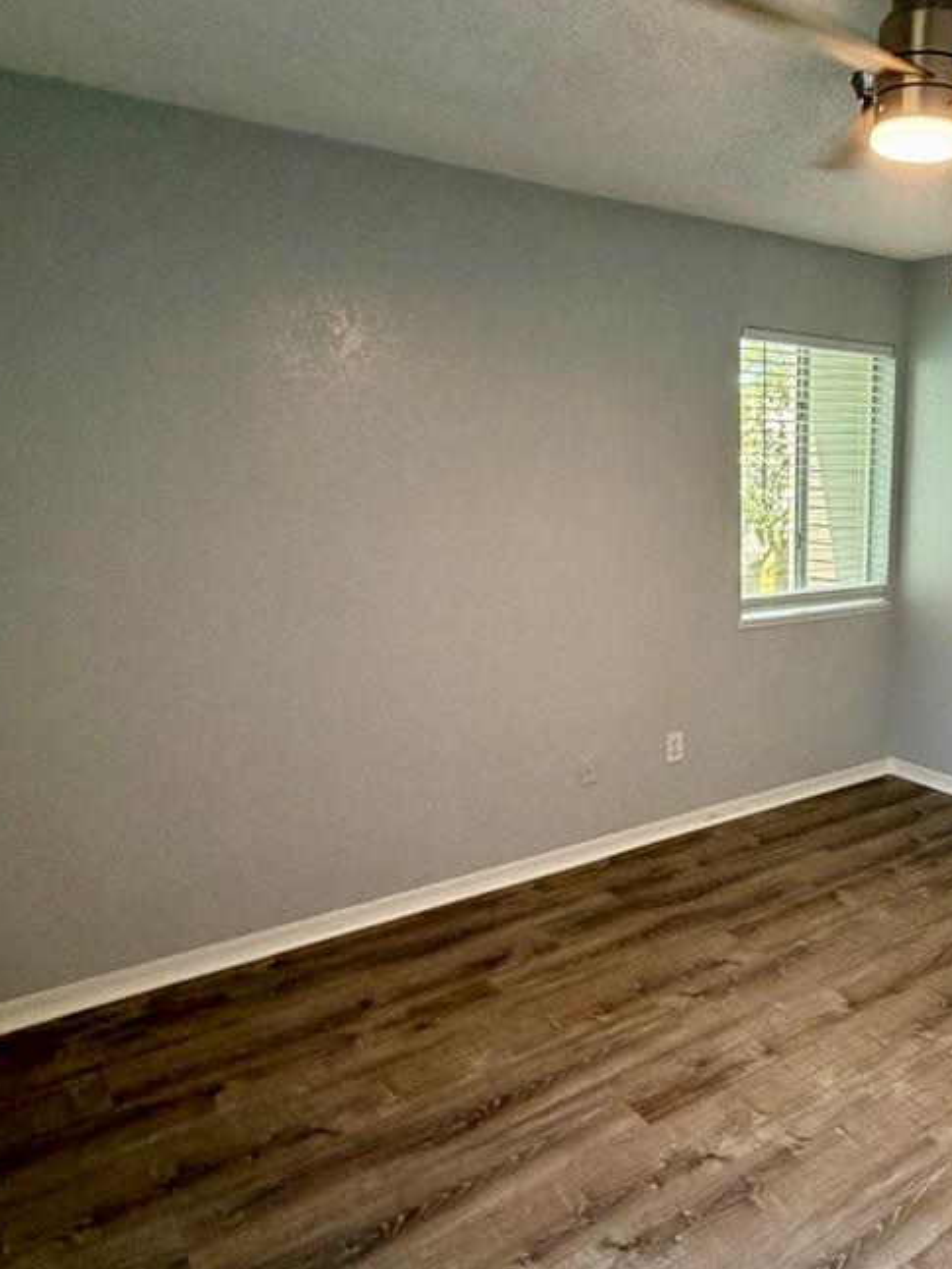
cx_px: 789
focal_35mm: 26
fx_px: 953
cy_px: 703
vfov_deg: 67.1
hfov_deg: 49.3
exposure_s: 1/60
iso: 250
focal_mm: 2.22
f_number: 2.2
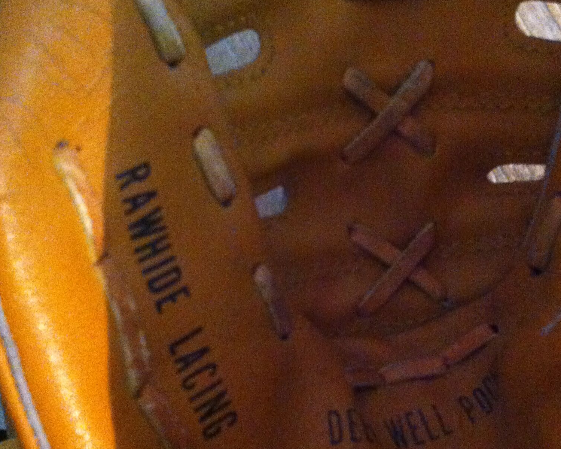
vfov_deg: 25.8
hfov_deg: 31.9
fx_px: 980
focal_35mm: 59
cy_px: 263
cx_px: 307
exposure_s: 1/15
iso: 1000
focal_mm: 3.85
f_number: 2.8
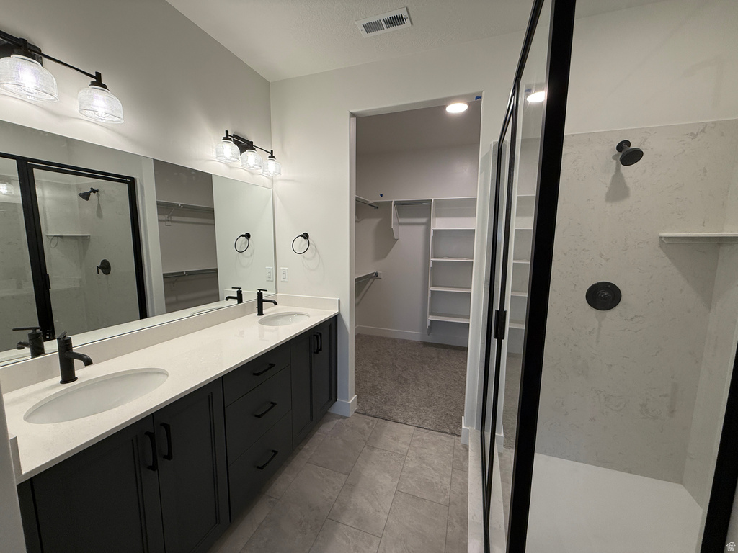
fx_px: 298
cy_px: 276
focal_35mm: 14
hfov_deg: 102.1
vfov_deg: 85.7
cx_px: 369
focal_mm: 2.22
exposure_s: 1/120
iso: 100
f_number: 2.2
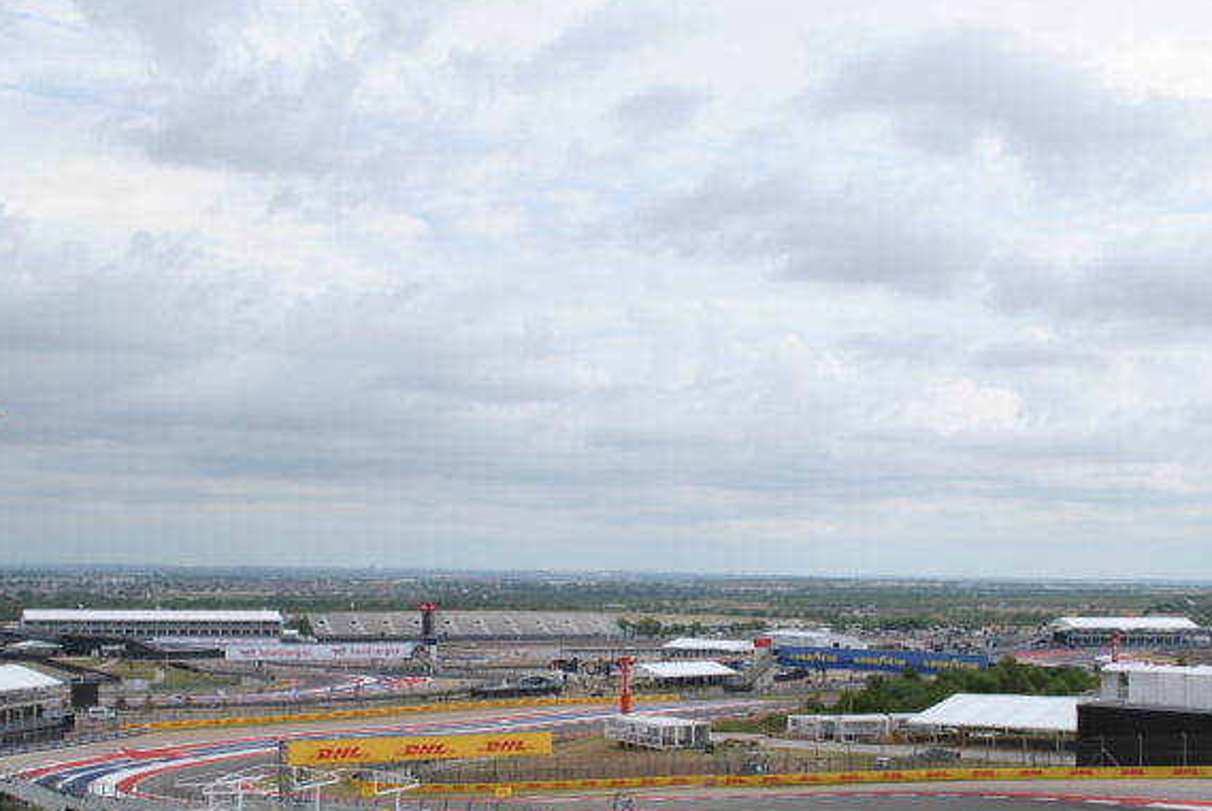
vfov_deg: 25.0
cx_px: 707
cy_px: 548
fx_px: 1820
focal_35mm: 54
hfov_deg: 36.7
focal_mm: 20
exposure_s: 1/250
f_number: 8
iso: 100
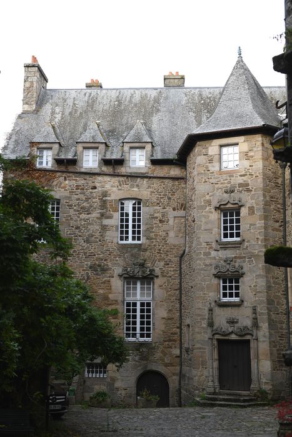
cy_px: 218
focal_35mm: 50
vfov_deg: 39.6
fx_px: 608
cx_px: 146
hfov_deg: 27.0
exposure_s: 1/640
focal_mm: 50
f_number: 5
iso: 640
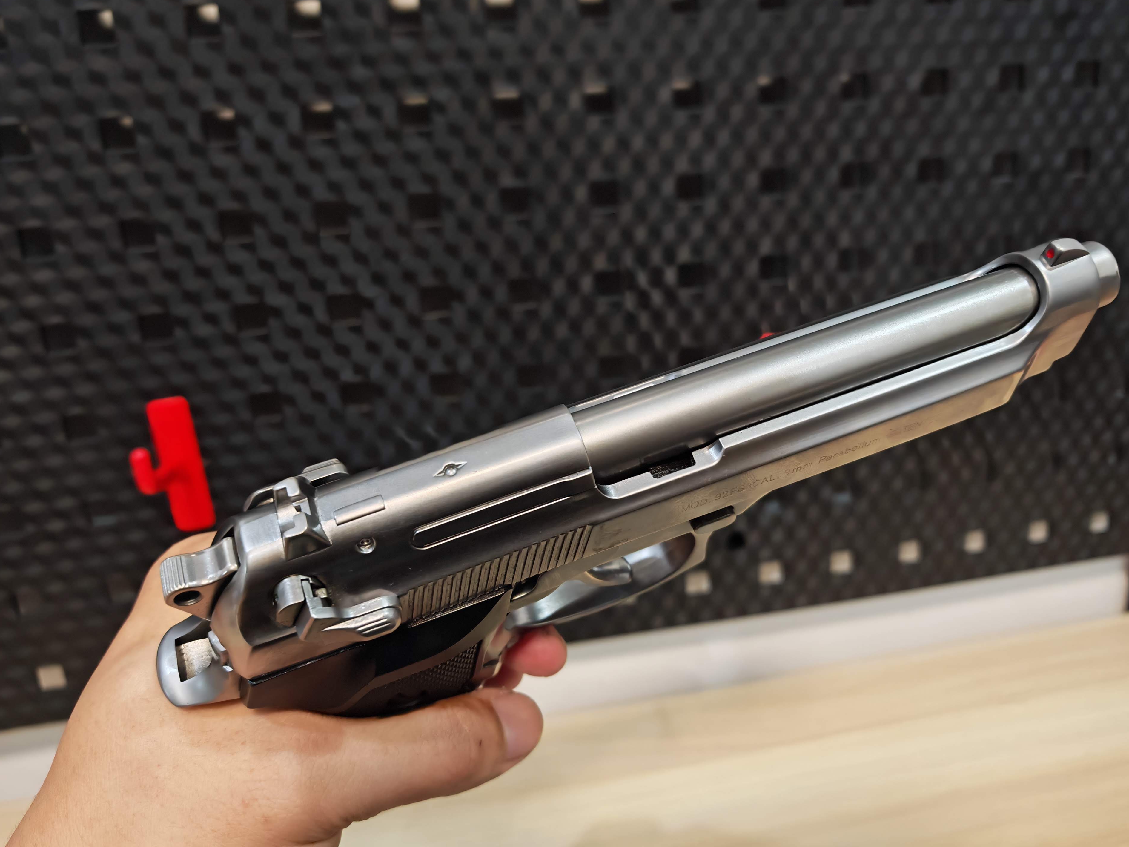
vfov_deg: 53.1
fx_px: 848
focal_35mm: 26
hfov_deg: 67.3
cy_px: 441
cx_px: 580
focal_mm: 6.83
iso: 400
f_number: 2
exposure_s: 1/67
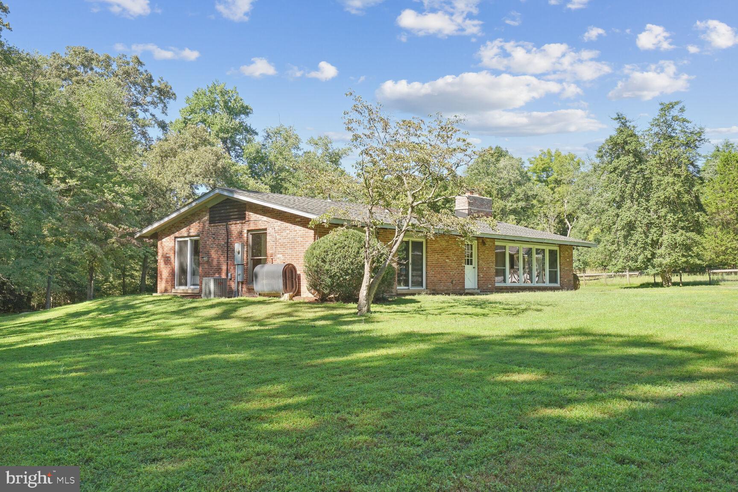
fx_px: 717
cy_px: 246
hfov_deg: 54.4
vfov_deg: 37.9
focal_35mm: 35
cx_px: 369
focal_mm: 35
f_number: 9
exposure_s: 1/500
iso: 640
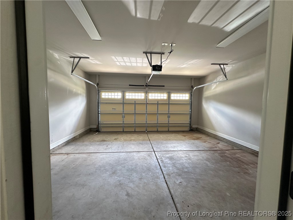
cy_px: 110
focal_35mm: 14
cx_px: 146
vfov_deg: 85.7
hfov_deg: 102.1
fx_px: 119
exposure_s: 1/60
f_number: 2.2
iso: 160
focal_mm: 2.22
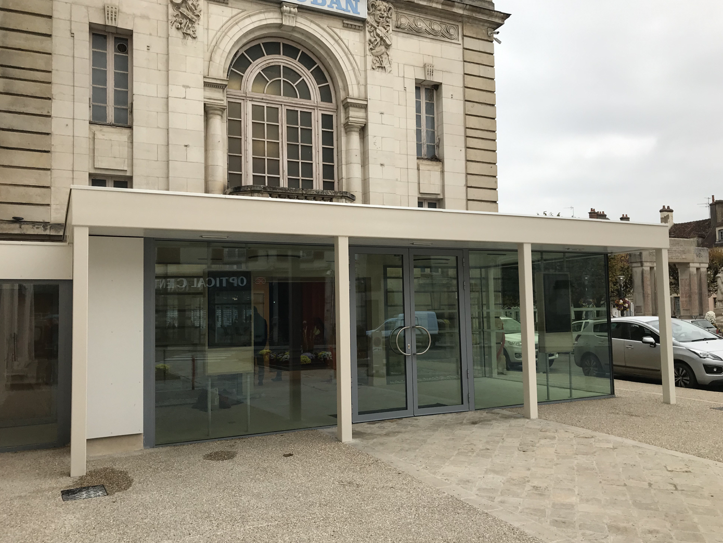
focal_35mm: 29
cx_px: 366
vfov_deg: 48.2
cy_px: 272
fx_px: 606
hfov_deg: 61.6
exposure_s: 1/496
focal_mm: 3.99
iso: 20
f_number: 1.8
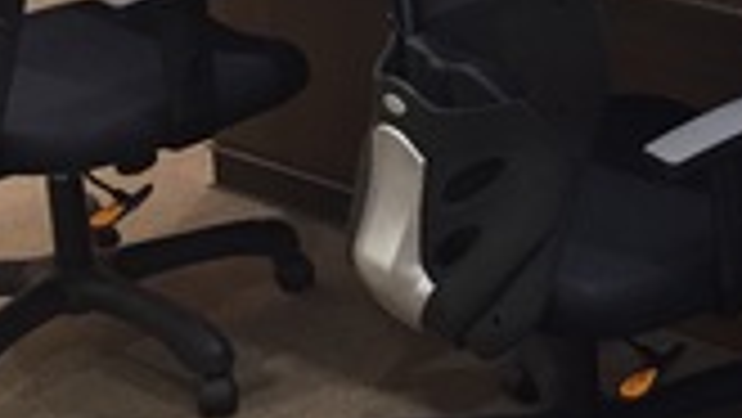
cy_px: -43
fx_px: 1890
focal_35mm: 96
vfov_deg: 12.4
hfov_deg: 20.9
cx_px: 854
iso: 250
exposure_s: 1/33
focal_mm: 4.15
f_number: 2.2
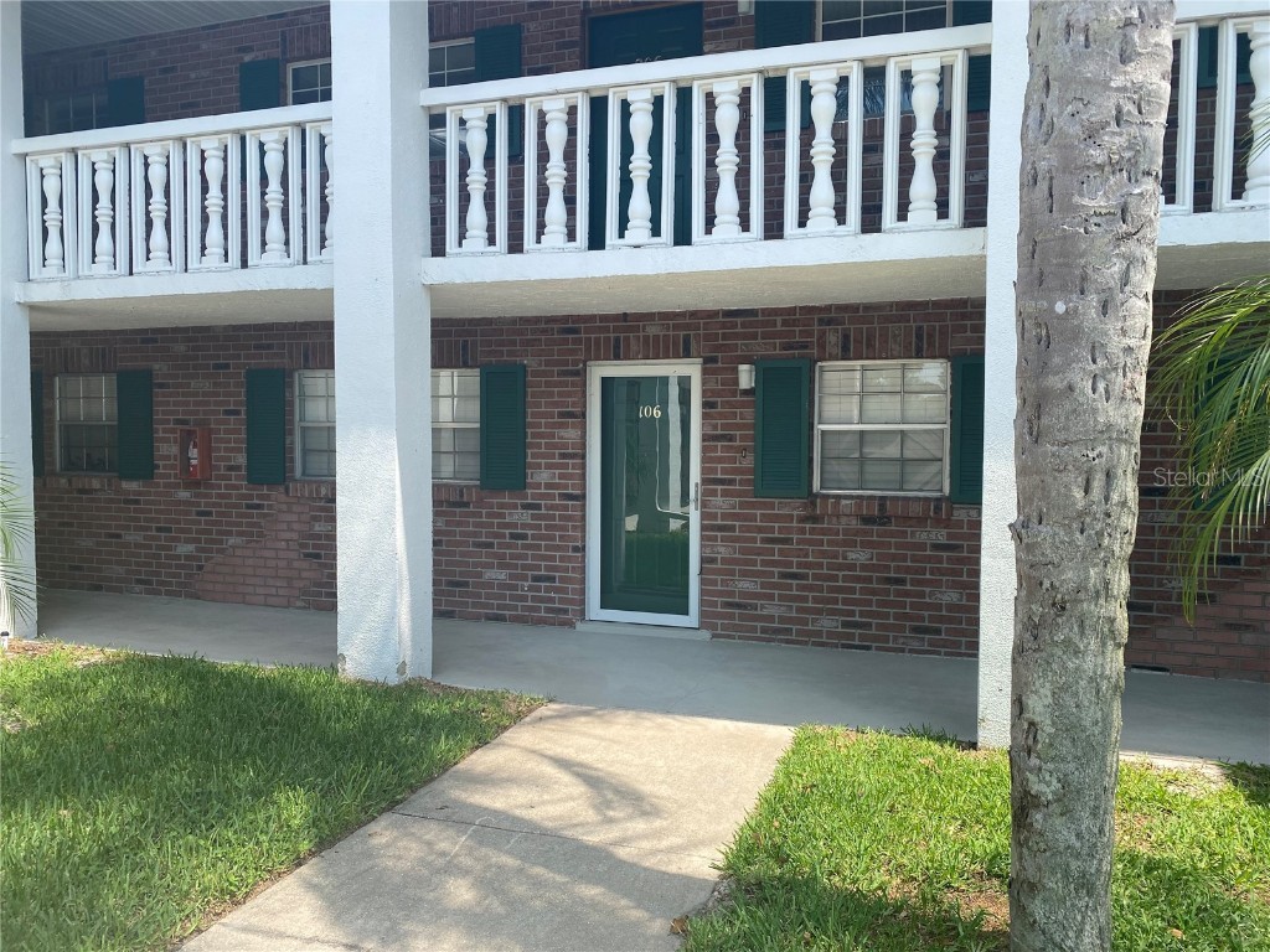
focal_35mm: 26
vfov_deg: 53.1
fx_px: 954
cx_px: 635
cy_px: 476
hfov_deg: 67.3
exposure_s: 1/1258
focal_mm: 4.25
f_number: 1.8
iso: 32
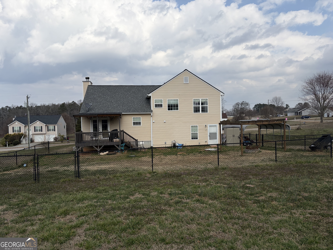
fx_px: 250
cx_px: 166
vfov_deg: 53.1
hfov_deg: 67.3
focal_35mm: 26
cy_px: 125
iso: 64
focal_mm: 5.96
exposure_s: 1/6329
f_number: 1.6
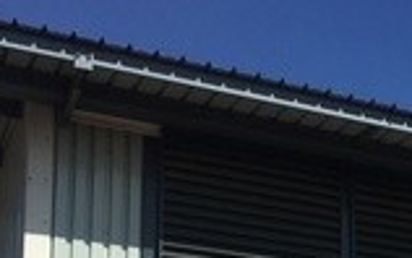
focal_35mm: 97
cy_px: 444
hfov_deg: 19.8
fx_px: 1090
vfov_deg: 12.5
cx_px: 529
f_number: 2.2
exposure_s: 1/4274
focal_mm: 4.15
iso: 25
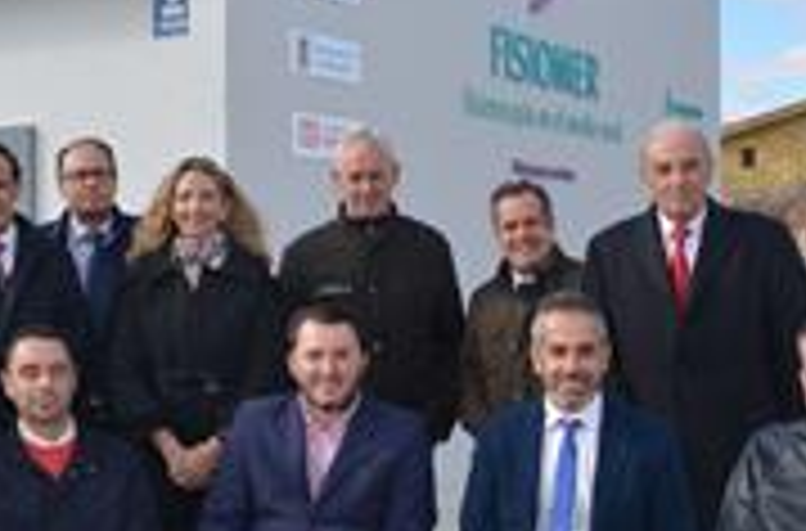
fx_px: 1517
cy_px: 279
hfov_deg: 29.4
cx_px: 239
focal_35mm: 68
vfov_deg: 19.9
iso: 100
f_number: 6.3
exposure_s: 1/200
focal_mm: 18
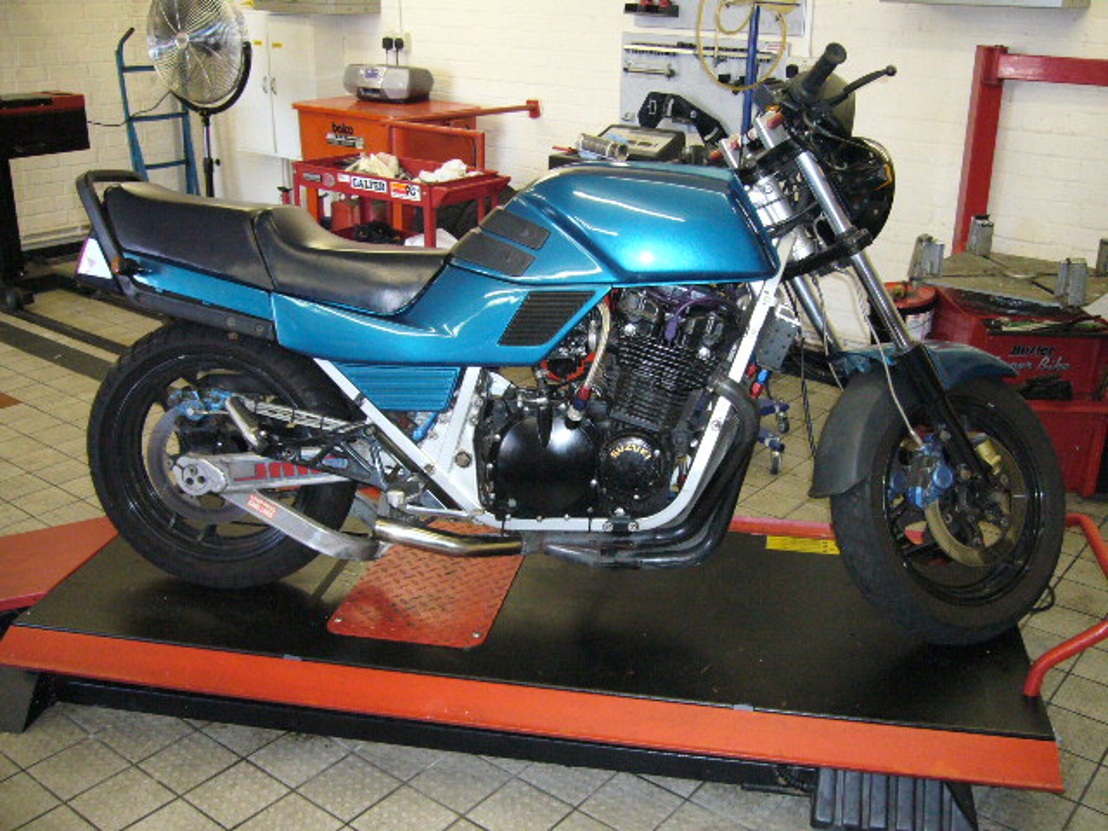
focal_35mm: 35
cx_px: 554
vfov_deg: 40.7
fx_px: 1120
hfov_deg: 52.6
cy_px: 416
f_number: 2.8
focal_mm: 5.8
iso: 320
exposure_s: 1/60
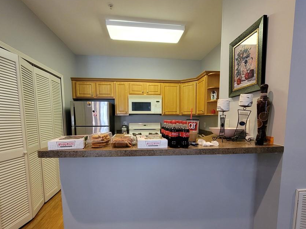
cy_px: 136
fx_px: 141
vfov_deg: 77.3
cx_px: 158
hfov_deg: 94.5
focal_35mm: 16
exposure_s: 1/60
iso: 400
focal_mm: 2.2
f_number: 2.2
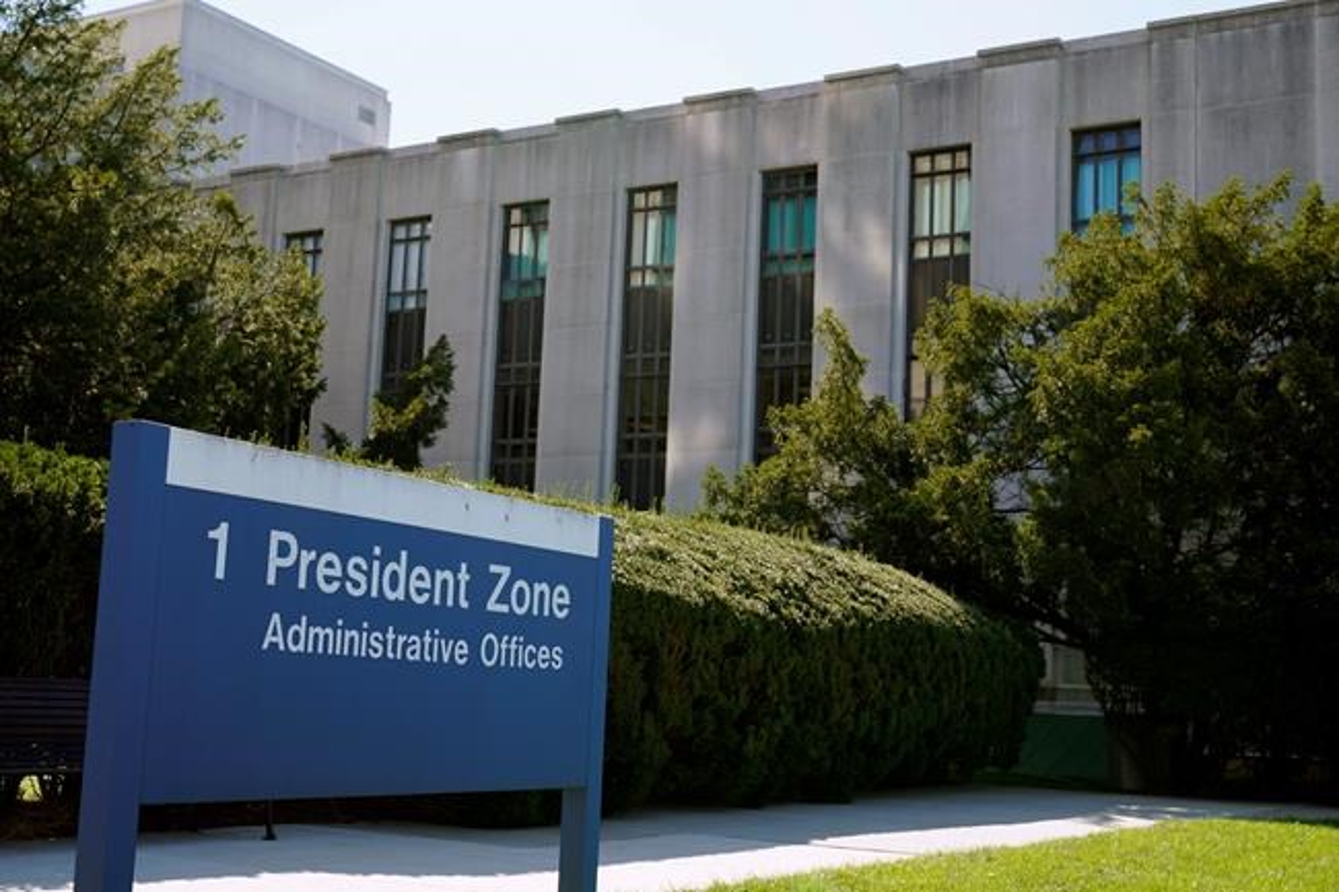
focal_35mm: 46
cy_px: 446
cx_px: 670
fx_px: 1710
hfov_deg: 42.8
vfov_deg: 29.2
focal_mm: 46
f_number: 5
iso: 200
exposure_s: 1/500
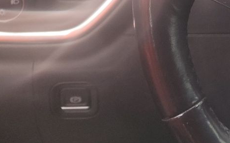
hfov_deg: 19.4
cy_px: -12
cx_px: 382
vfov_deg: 14.7
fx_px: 545
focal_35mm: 87
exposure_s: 1/59
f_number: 1.8
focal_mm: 6.7
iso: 179
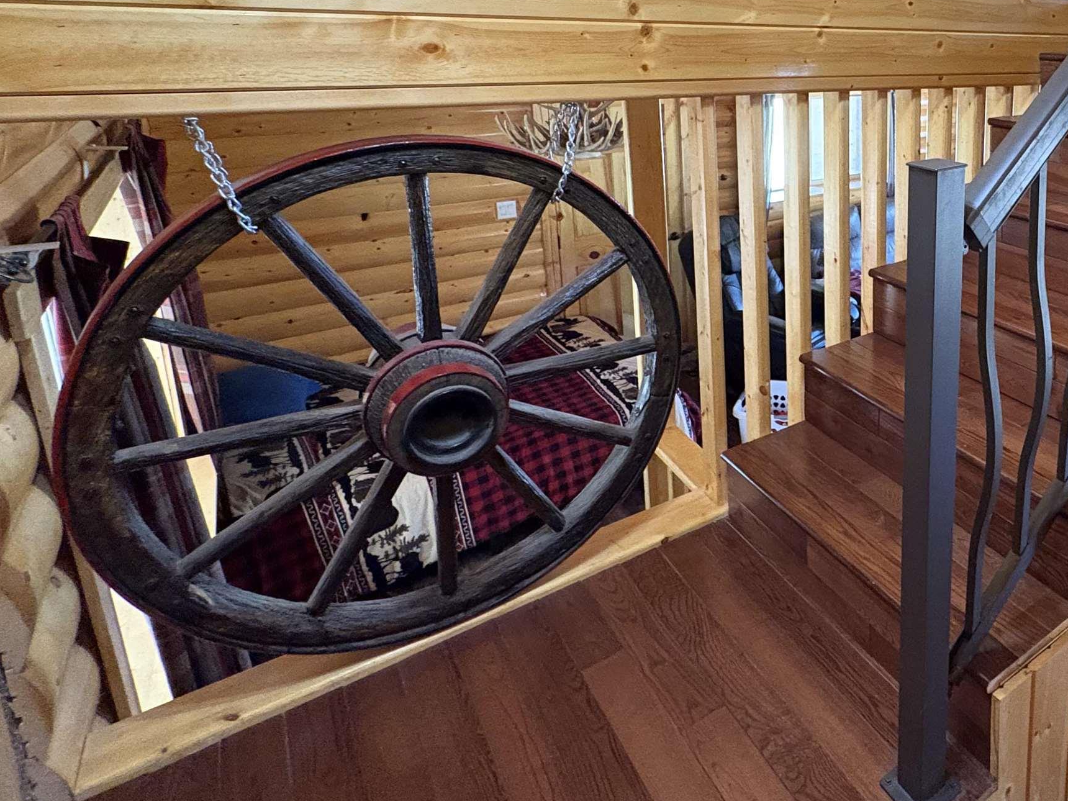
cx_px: 893
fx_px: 771
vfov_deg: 52.2
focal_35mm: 25
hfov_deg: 62.0
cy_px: 190
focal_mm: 2.22
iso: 640
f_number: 2.2
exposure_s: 1/40
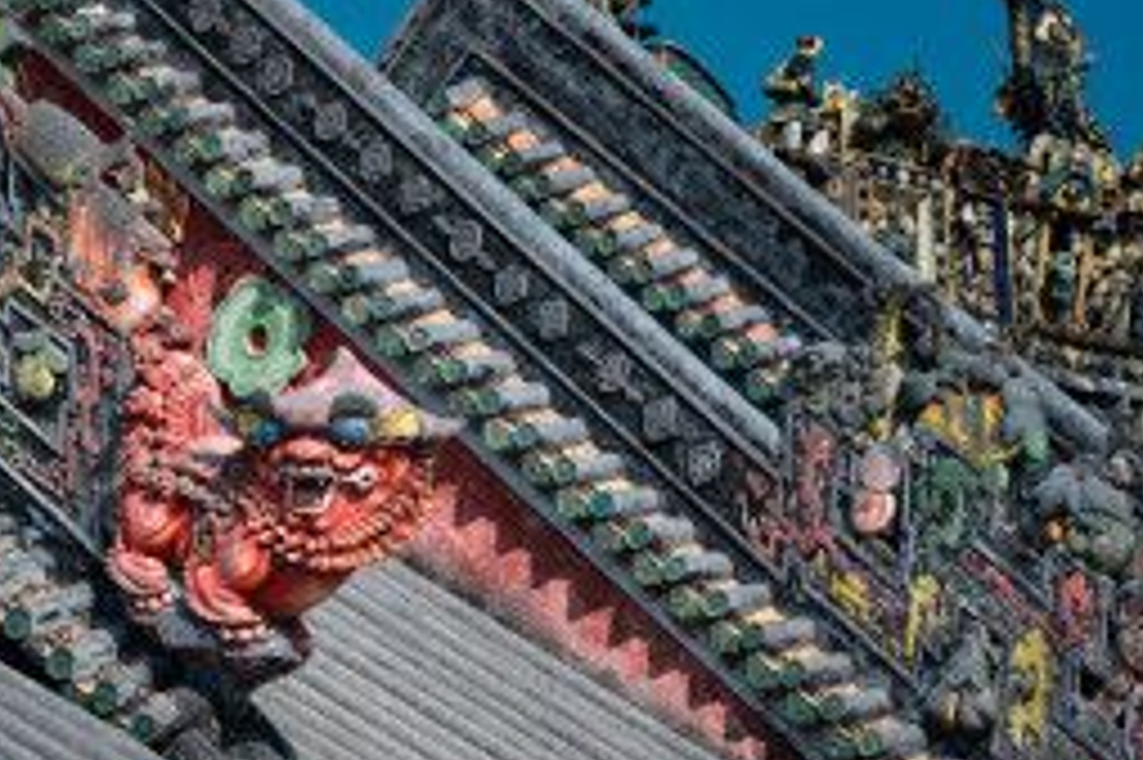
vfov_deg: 4.5
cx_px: 306
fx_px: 9741
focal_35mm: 307
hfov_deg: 6.7
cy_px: 477
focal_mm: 200
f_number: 10
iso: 80
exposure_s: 1/200
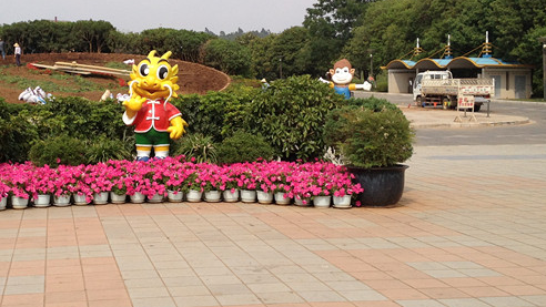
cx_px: 151
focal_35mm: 62
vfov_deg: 19.3
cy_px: 89
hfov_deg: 33.3
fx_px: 898
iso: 64
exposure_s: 1/1783
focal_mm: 4.28
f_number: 2.4
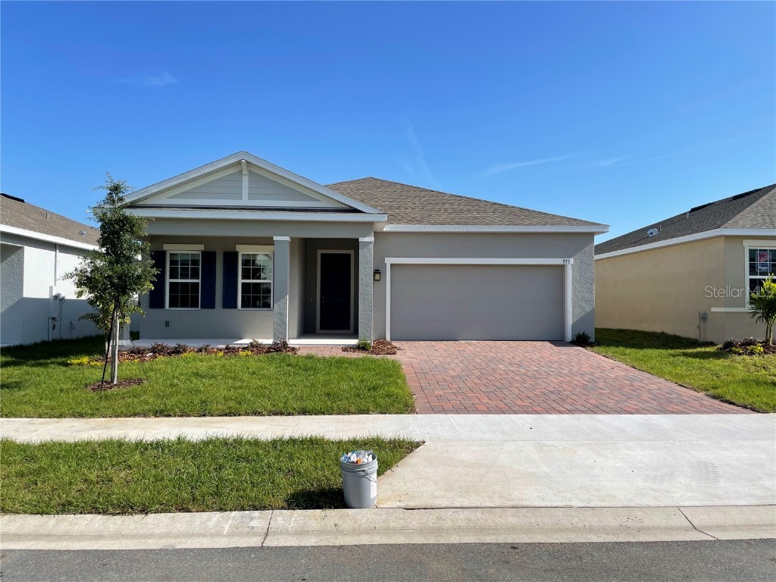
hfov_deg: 67.3
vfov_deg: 53.1
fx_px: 583
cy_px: 291
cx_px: 388
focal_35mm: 26
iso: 32
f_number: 1.6
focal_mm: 4.2
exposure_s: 1/4292
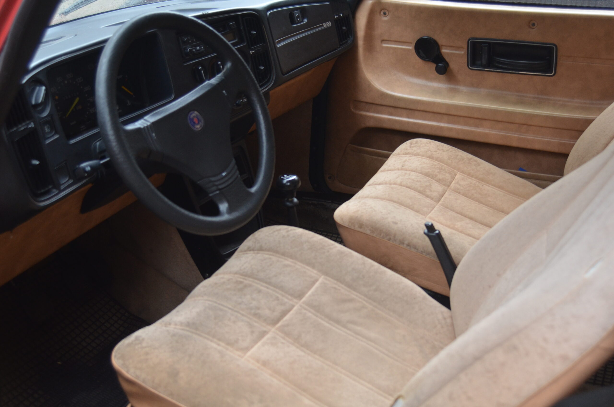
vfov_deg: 31.8
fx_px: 715
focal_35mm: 42
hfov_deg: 46.5
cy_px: 204
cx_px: 307
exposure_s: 1/60
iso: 720
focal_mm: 28
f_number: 4
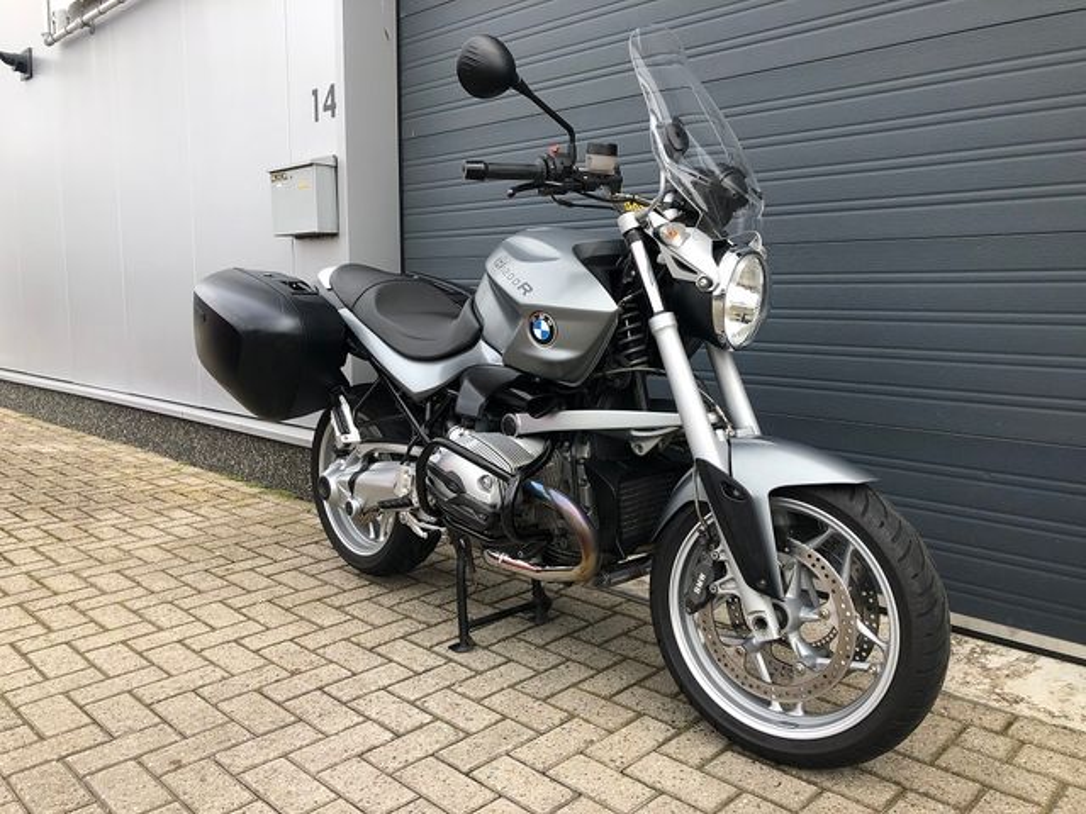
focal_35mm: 28
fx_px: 878
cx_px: 543
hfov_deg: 63.4
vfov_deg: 49.7
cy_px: 407
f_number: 1.8
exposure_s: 1/381
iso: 20
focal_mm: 3.99
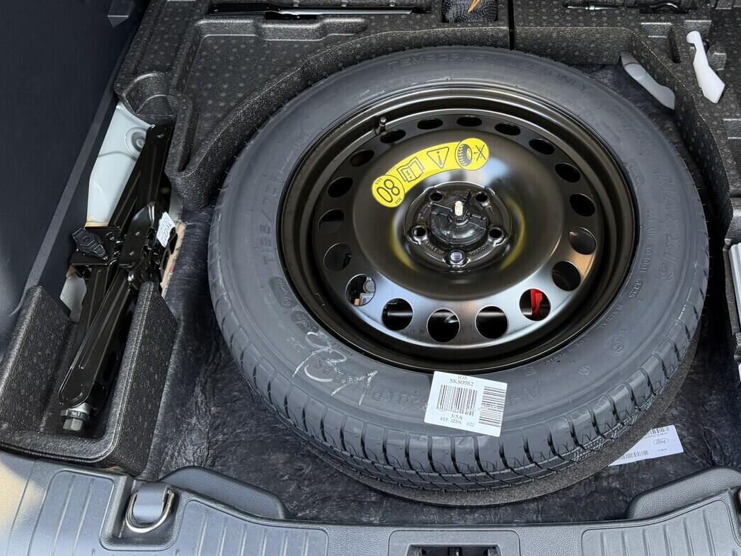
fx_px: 706
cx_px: 459
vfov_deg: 42.5
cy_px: 198
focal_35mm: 33
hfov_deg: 54.8
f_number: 1.78
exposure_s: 1/97
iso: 200
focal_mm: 6.76
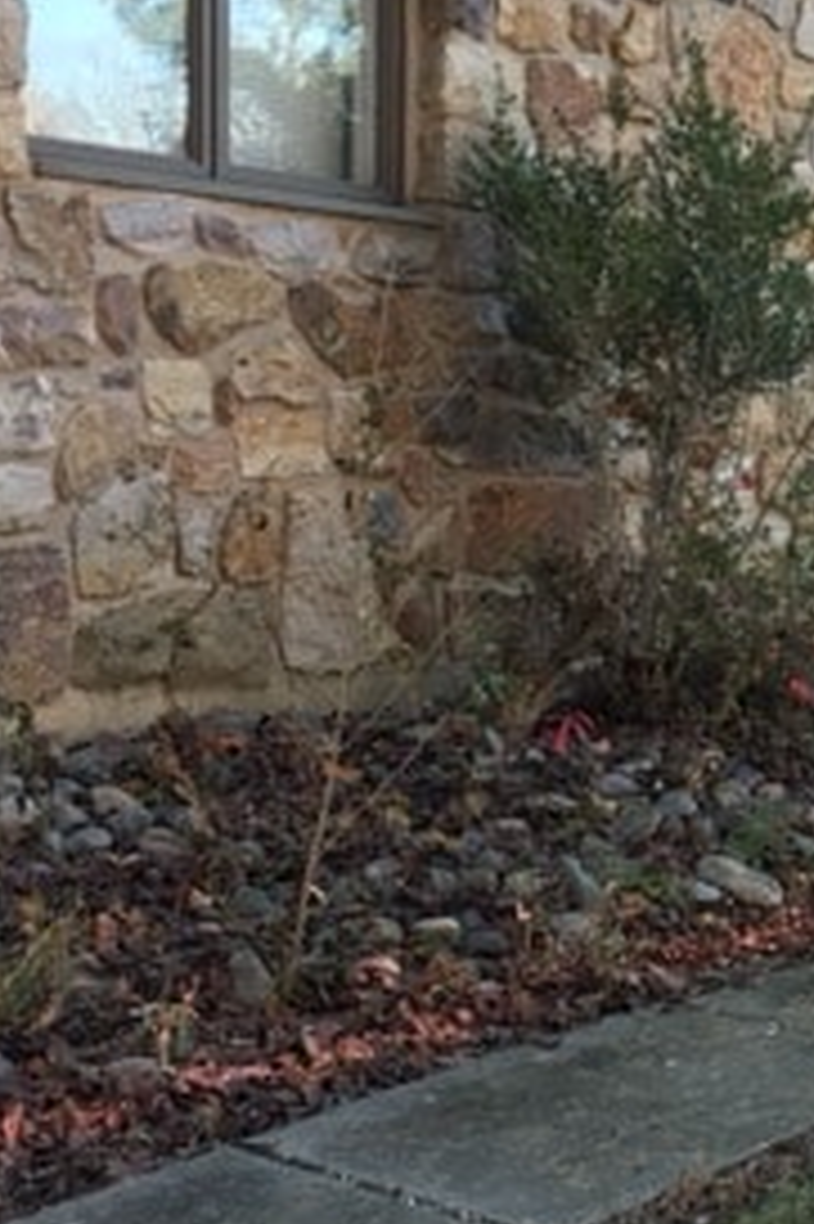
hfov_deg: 17.9
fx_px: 2411
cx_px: 1057
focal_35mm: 71
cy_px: 706
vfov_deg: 28.4
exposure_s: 1/120
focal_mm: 4.15
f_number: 2.2
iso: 40
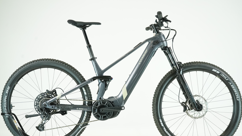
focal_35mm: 58
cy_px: 77
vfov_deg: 20.7
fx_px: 372
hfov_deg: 36.0
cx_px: 122
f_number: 5.6
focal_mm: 55
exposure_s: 1/200
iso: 2500
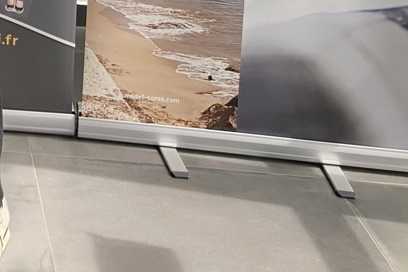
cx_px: -282
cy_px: -302
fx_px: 1269
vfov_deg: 11.0
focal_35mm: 112
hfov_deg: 16.0
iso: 20
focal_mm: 3.99
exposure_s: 1/165
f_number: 1.8
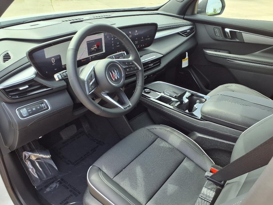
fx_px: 213
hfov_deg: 65.3
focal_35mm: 27
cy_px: 102
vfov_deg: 51.4
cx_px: 136
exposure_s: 1/196
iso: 40
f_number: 1.9
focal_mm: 3.58
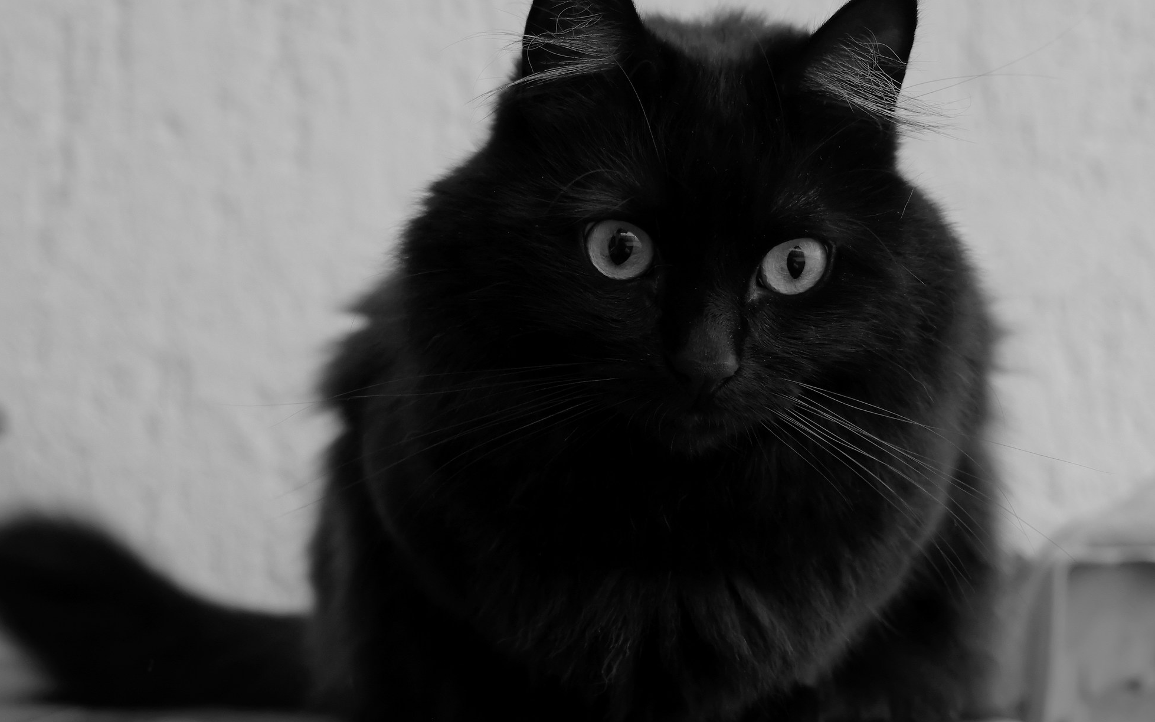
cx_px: 450
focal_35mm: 50
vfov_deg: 25.8
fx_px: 1574
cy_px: 377
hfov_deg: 40.1
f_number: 3.2
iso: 1600
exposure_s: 1/60
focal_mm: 26.5
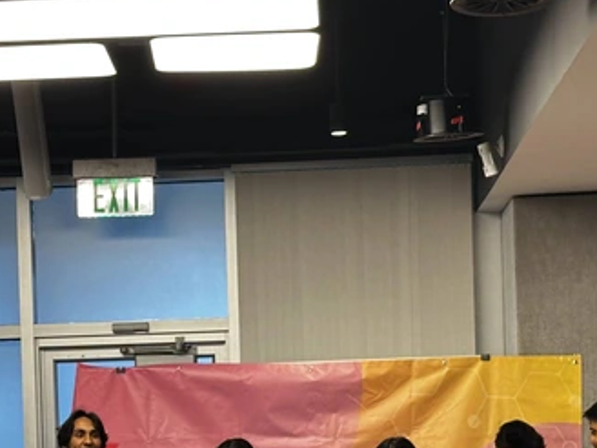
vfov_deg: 12.5
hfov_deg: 16.8
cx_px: 191
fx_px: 2018
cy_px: 448
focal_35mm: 117
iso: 64
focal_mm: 6.86
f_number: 1.78
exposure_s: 1/60
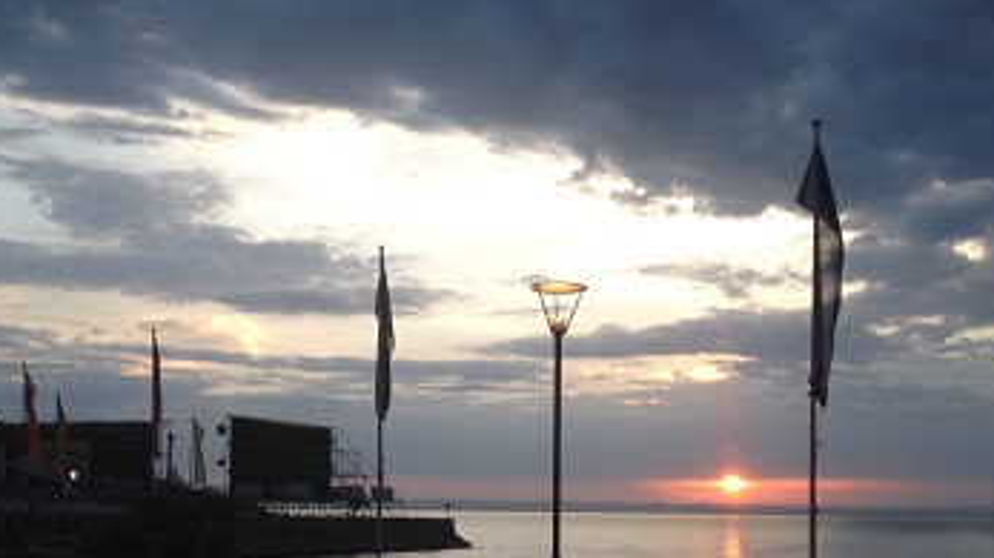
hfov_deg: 37.8
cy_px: 462
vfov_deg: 21.5
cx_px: 470
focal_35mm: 55
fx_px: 1449
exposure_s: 1/191
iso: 50
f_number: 2.4
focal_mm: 4.28
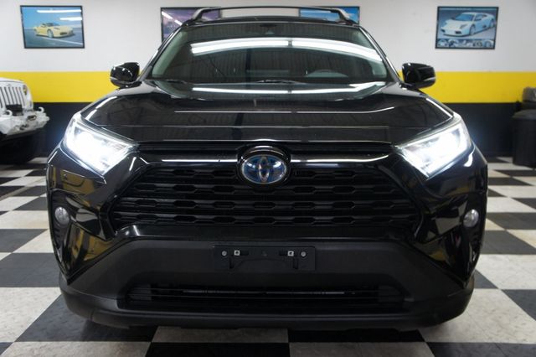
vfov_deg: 39.9
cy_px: 178
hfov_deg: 57.2
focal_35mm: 33
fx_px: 491
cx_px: 268
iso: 400
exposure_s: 1/40
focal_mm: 22
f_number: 4
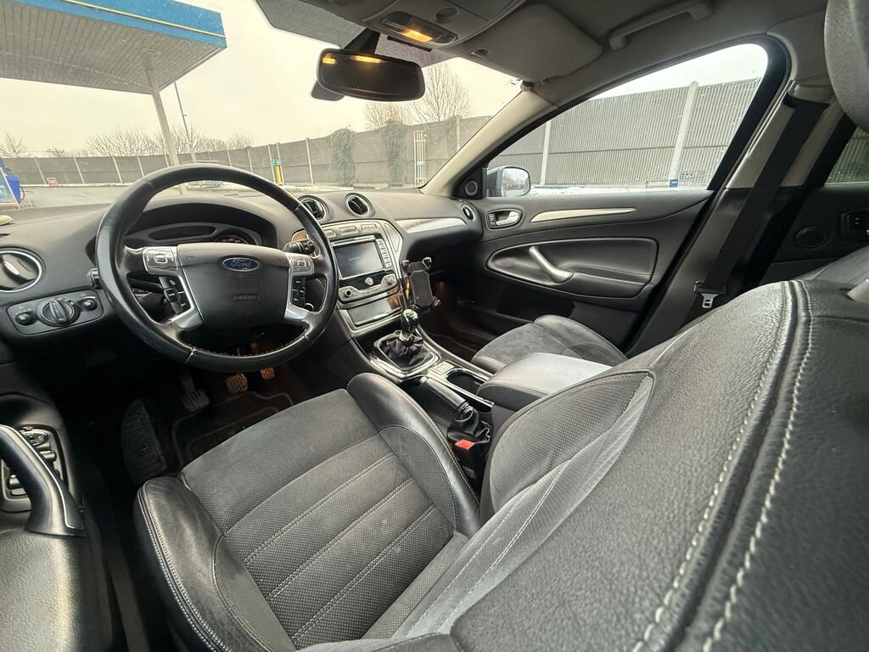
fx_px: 351
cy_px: 326
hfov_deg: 102.1
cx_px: 434
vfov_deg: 85.7
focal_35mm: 14
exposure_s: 1/74
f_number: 2.2
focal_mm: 2.22
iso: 320
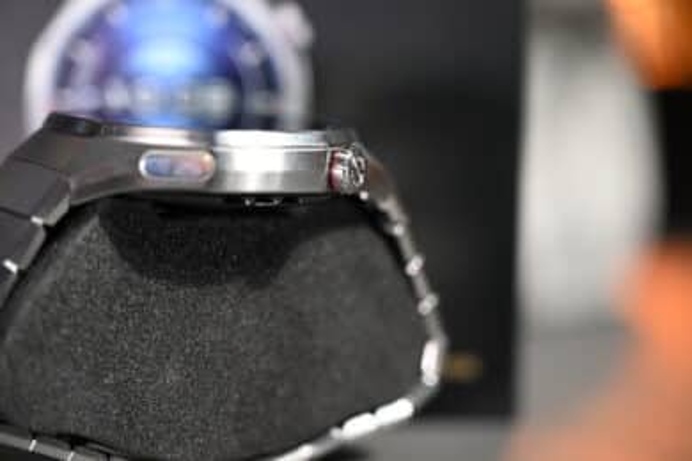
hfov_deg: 17.1
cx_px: 346
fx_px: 2306
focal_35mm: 120
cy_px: 230
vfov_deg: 11.4
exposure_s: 1/125
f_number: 4
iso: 720
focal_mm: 120
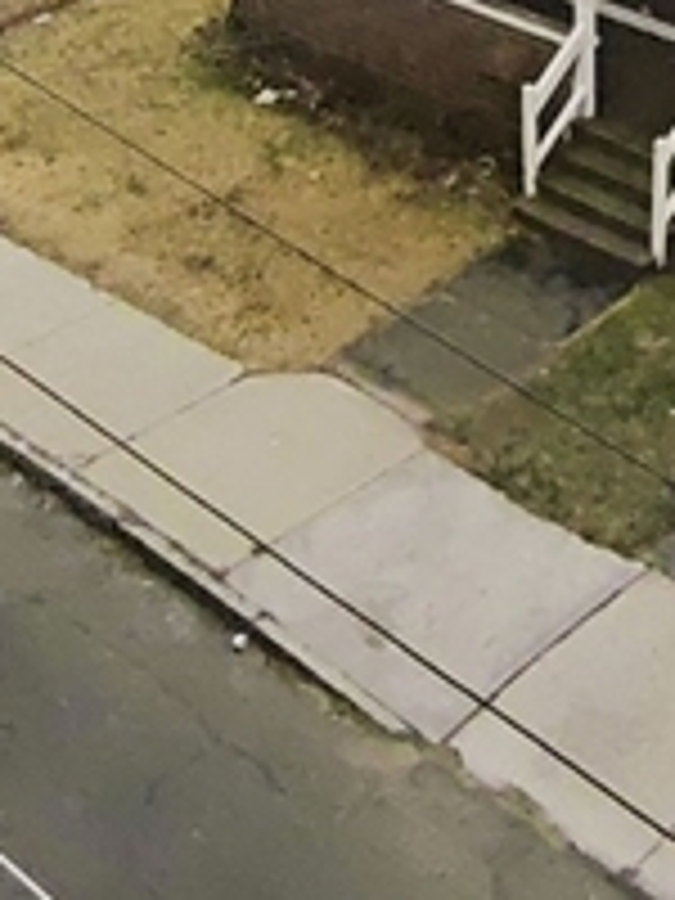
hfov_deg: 16.1
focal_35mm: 87
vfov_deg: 19.0
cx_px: 873
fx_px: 2262
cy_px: -549
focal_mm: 17
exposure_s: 1/125
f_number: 2.8
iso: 100
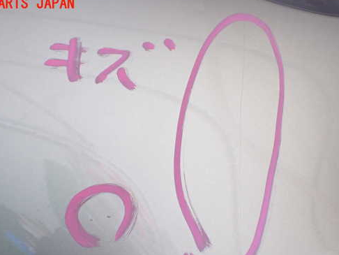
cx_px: 157
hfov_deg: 50.1
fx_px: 363
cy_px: 152
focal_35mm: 37
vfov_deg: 38.5
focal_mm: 5.4
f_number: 2.3
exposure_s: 1/100
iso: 800
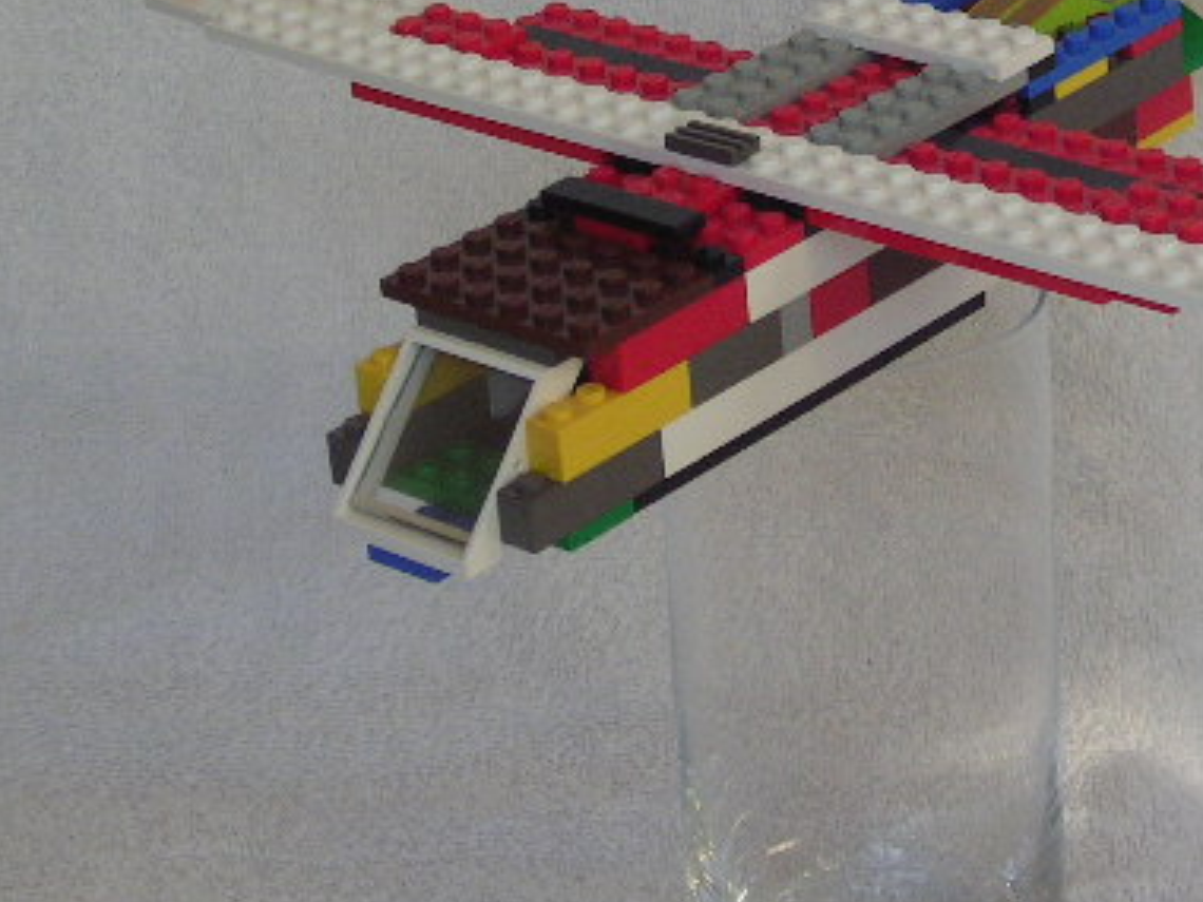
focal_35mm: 118
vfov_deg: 12.5
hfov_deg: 16.6
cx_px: 880
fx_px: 4101
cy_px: 177
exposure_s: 1/108
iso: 100
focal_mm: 10.9
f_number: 3.9
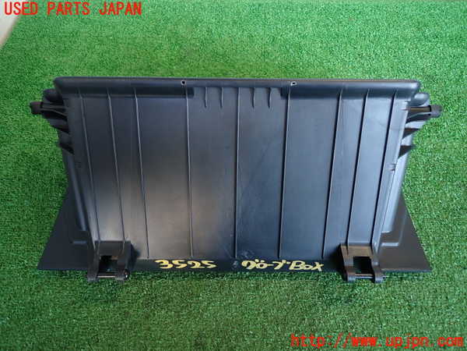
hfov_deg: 69.4
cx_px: 234
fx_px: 337
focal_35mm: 25
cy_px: 176
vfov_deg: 54.9
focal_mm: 4.5
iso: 200
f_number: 2
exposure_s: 1/40
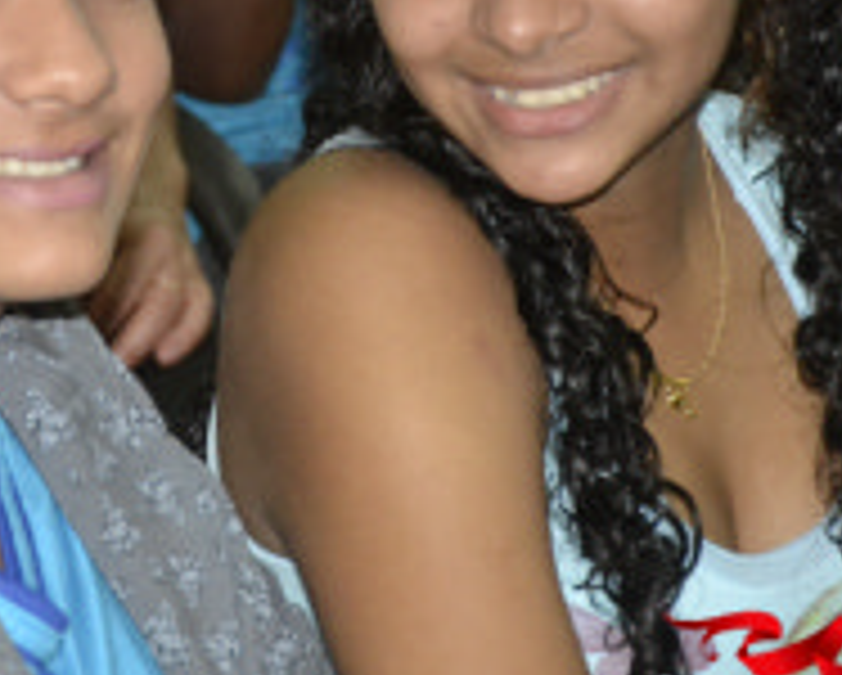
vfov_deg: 7.1
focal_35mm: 218
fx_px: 5438
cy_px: 164
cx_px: 171
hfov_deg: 8.8
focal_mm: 58
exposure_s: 1/60
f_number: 5
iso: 3200
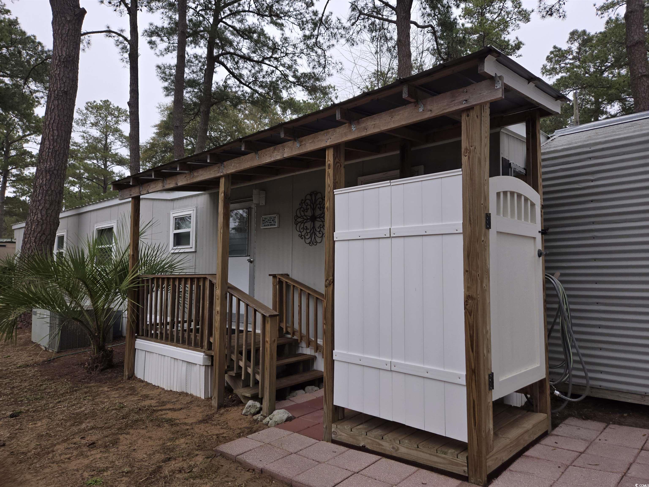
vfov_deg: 58.9
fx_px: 431
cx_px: 324
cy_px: 244
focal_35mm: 23
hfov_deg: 73.9
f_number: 1.8
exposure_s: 1/720
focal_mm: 5.4
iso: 25
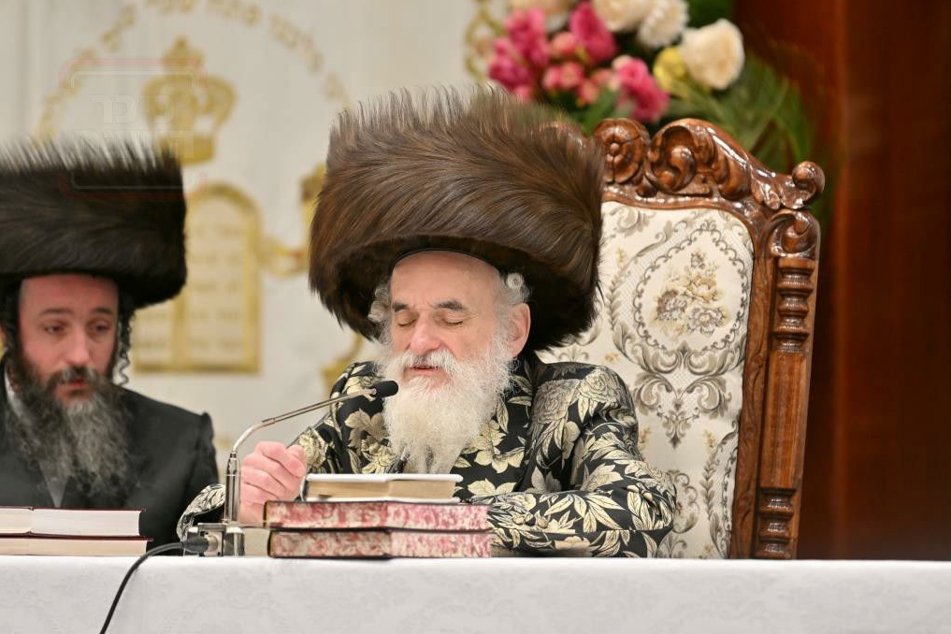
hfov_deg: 6.8
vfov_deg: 4.6
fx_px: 7977
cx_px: 478
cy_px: 316
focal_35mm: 302
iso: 160
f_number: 2.8
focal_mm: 200
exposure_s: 1/250
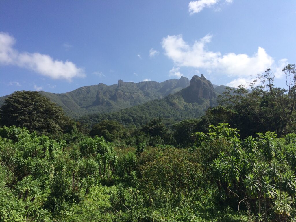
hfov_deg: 61.7
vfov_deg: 48.2
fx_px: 248
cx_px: 148
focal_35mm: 29
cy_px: 111
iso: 32
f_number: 2.2
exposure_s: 1/2283
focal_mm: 4.15
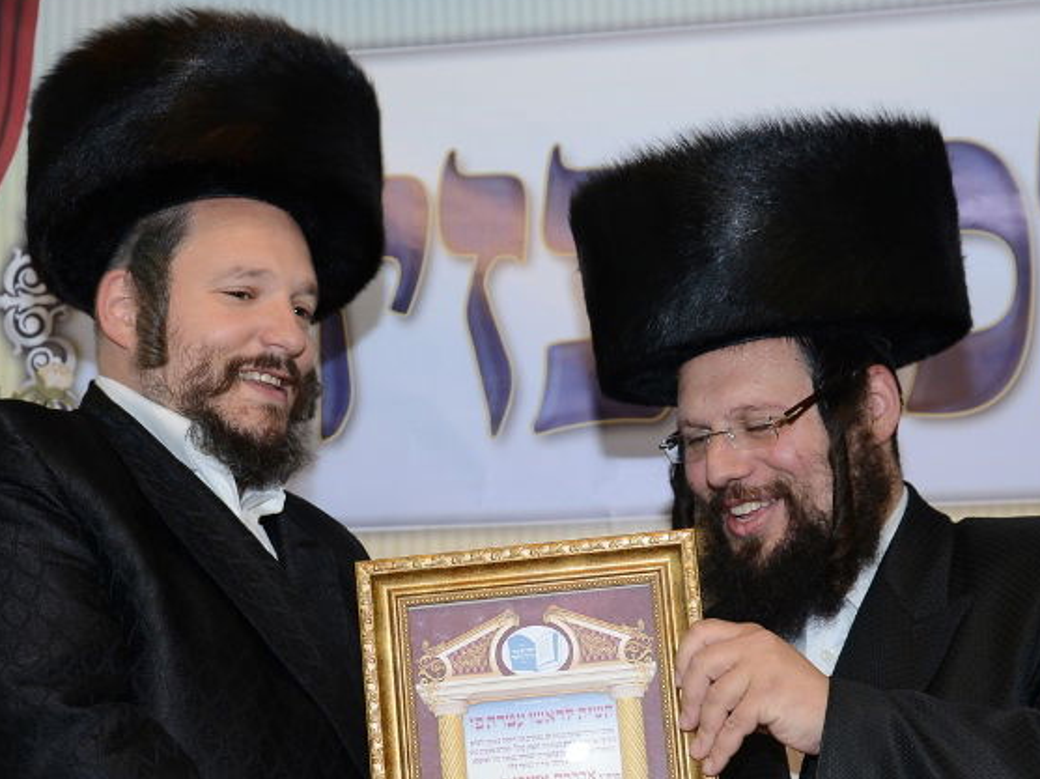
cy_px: 535
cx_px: 527
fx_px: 2762
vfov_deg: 16.0
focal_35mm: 92
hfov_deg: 21.3
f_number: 5
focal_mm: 52
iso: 800
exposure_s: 1/125
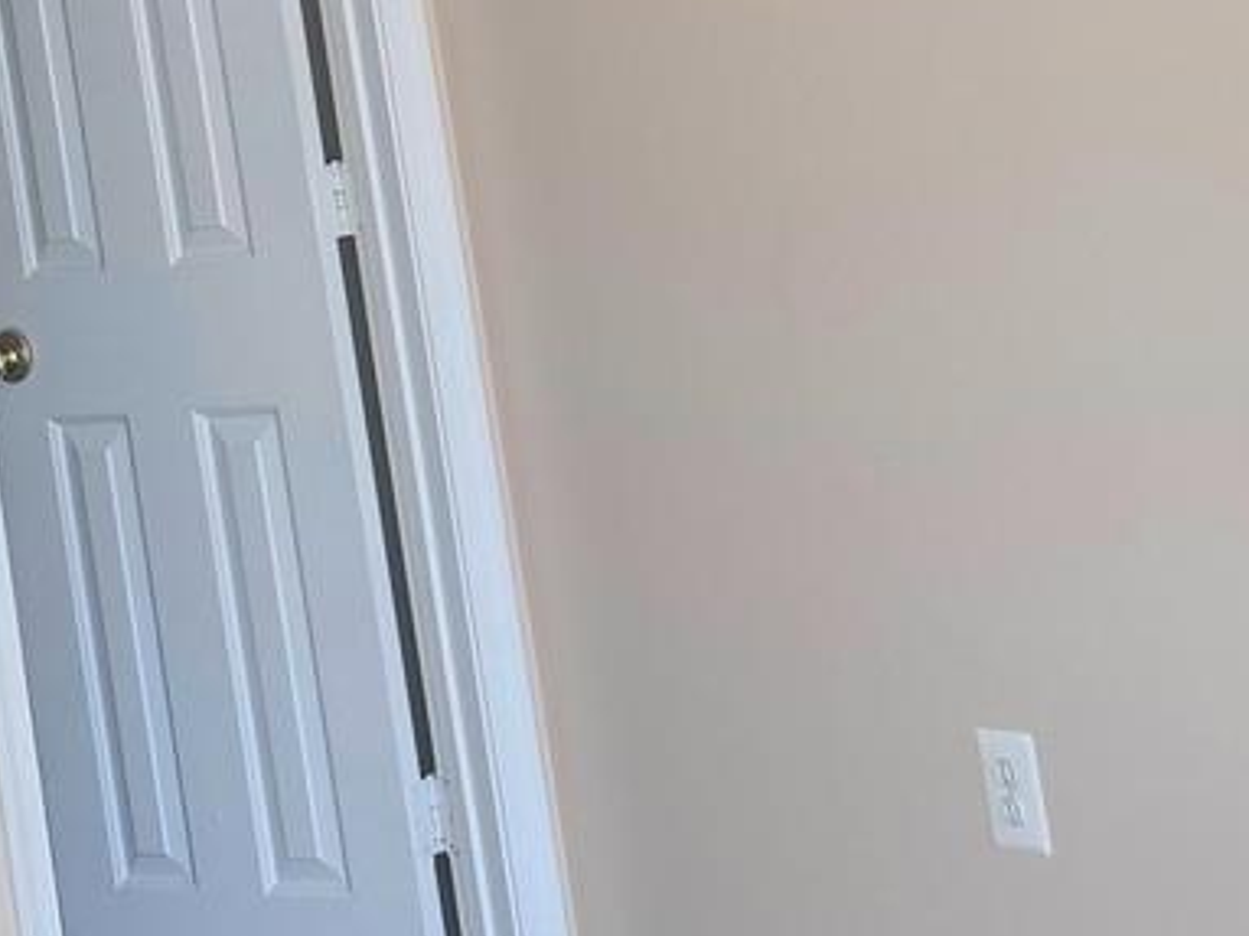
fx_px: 4437
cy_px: -342
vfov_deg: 11.7
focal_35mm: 123
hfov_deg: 15.8
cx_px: 117
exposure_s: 1/120
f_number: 1.7
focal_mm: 6.3
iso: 250
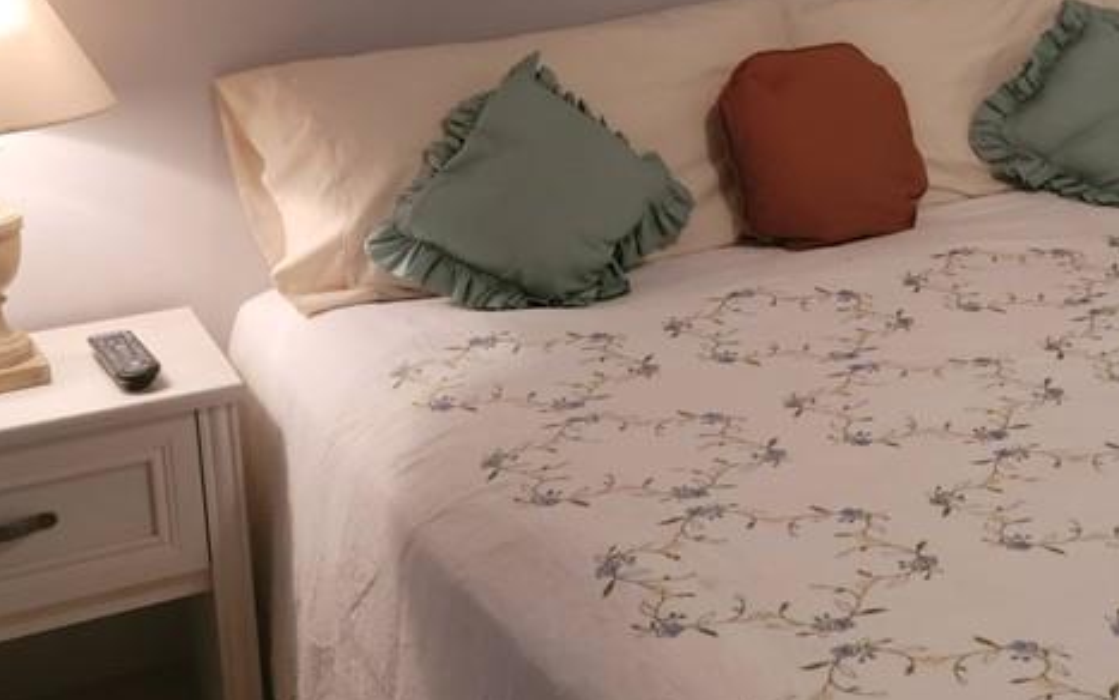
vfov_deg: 19.7
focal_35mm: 65
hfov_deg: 30.7
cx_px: 909
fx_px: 1983
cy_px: 99
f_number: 2
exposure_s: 1/39
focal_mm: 5.9
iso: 250
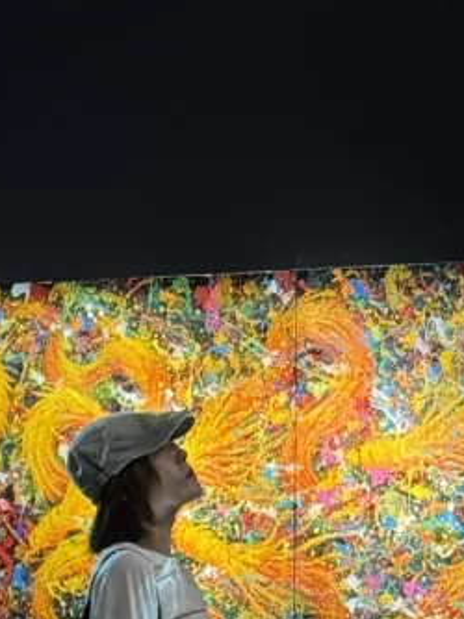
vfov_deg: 9.6
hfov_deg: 7.2
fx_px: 3704
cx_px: 386
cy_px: 159
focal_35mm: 207
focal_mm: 6.76
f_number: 1.78
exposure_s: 1/33
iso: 250
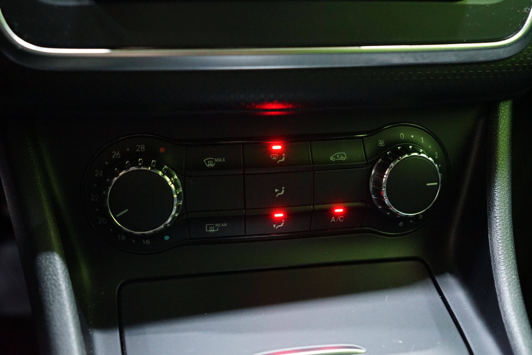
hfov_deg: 46.4
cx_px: 266
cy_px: 178
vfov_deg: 31.9
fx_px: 621
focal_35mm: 42
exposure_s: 1/20
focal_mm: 42
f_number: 5
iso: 6400
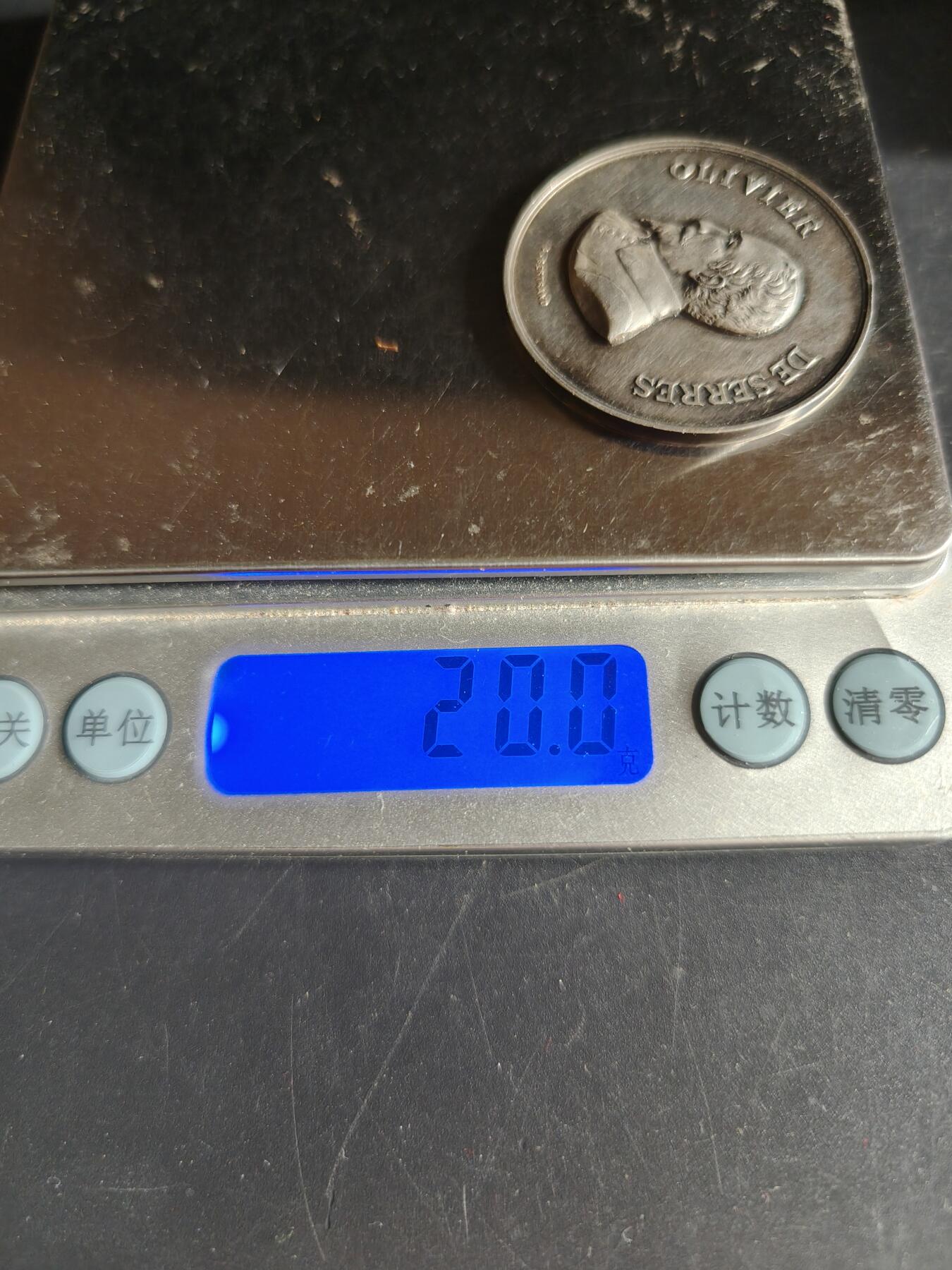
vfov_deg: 73.9
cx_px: 476
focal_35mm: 23
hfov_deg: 58.9
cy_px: 635
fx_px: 843
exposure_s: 1/100
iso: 640
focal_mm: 6.06
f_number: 1.6
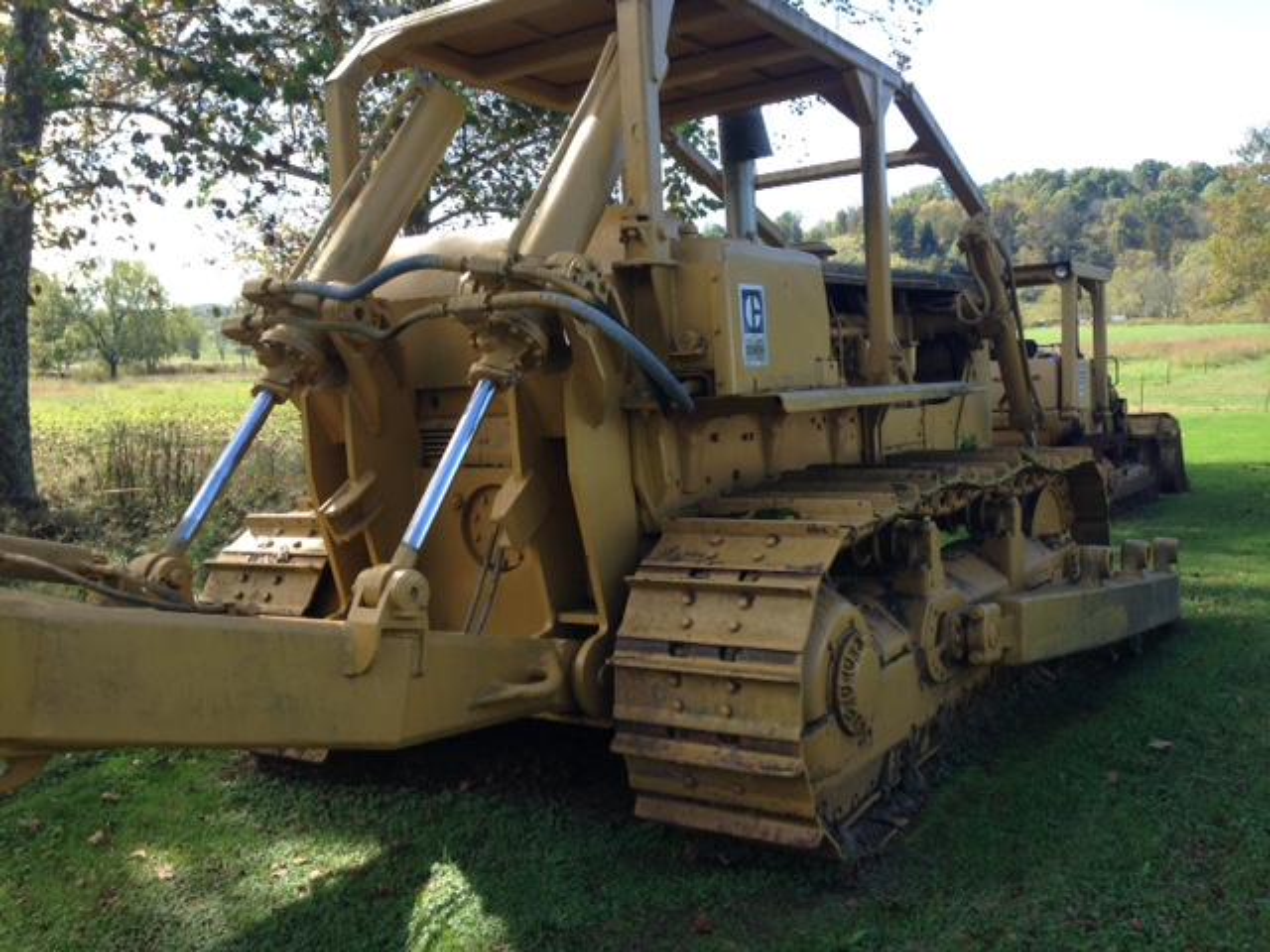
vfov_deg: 42.9
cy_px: 476
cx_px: 635
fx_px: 1211
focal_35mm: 33
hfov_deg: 55.4
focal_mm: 4.12
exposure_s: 1/337
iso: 50
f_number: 2.4
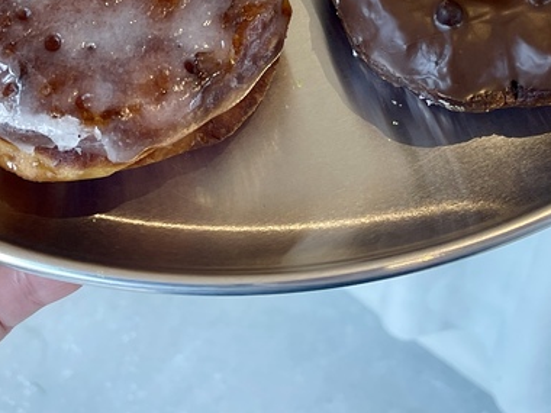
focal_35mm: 82
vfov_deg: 16.2
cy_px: -230
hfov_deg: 23.8
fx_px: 1305
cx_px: 264
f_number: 1.6
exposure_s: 1/100
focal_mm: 4.2
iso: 40
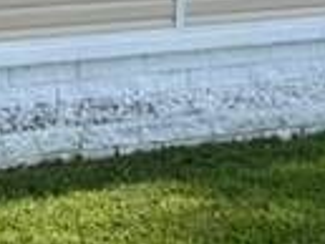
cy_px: -77
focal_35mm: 158
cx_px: -68
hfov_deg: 12.2
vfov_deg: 9.2
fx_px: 1485
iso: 80
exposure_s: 1/4950
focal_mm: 6.76
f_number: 1.78
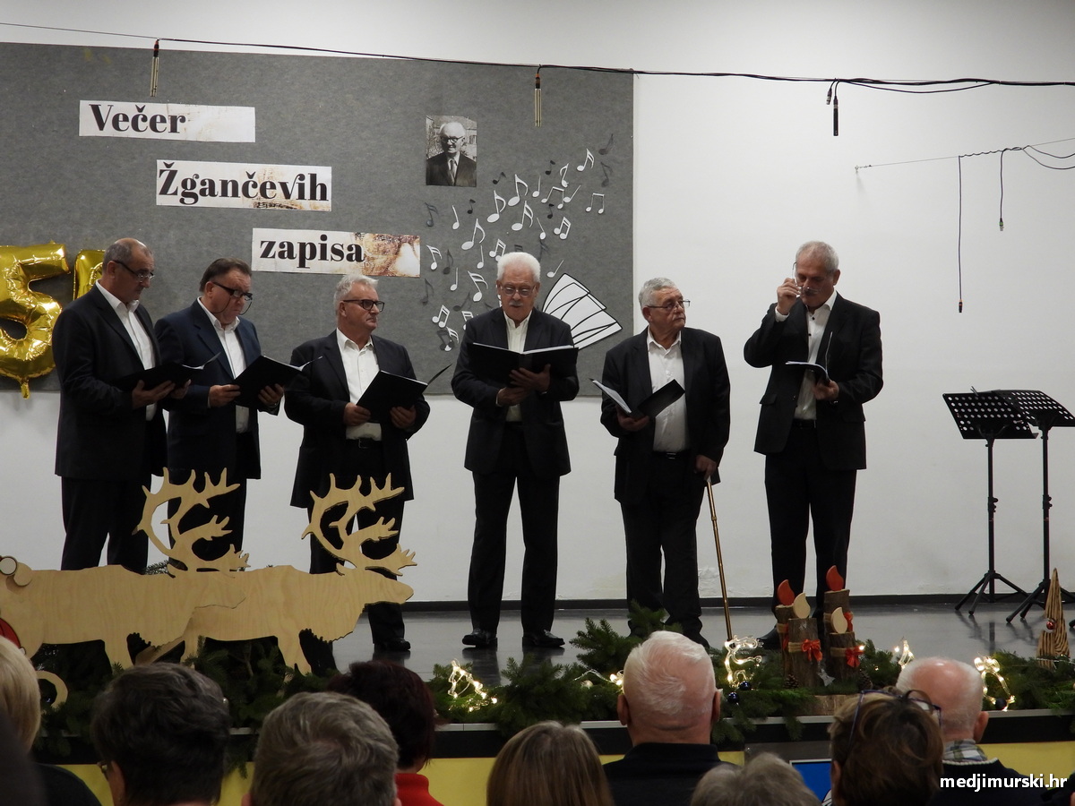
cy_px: 403
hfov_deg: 21.5
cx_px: 538
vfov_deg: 16.2
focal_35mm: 91
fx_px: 2826
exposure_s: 1/40
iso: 400
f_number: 3.5
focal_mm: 16.3
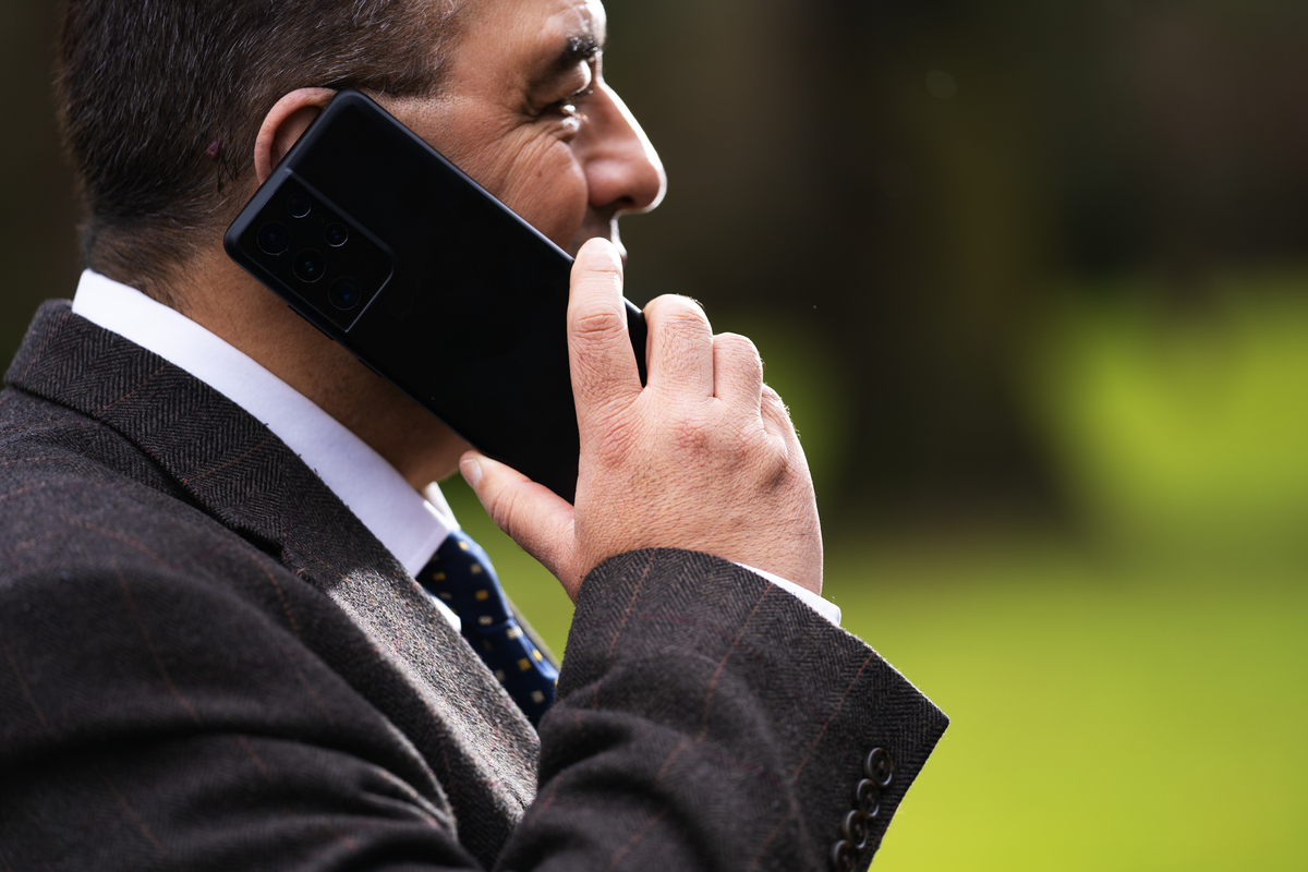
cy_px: 436
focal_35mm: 159
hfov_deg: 12.9
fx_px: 5777
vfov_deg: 8.6
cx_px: 654
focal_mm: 159
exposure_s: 1/200
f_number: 2.8
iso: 100
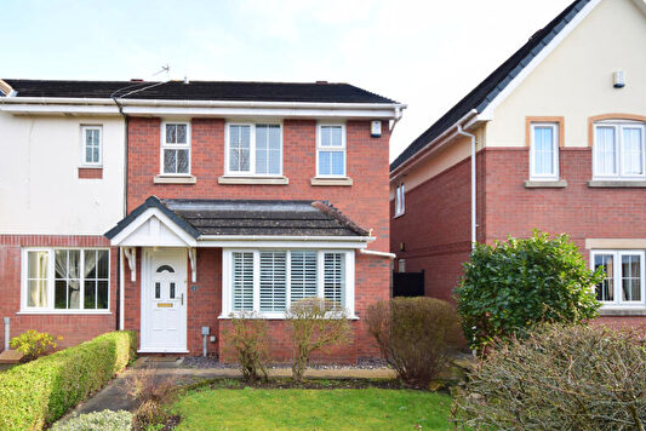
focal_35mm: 22
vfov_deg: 57.2
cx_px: 270
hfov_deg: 78.8
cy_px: 273
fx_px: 389
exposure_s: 1/160
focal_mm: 11
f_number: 9
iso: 400
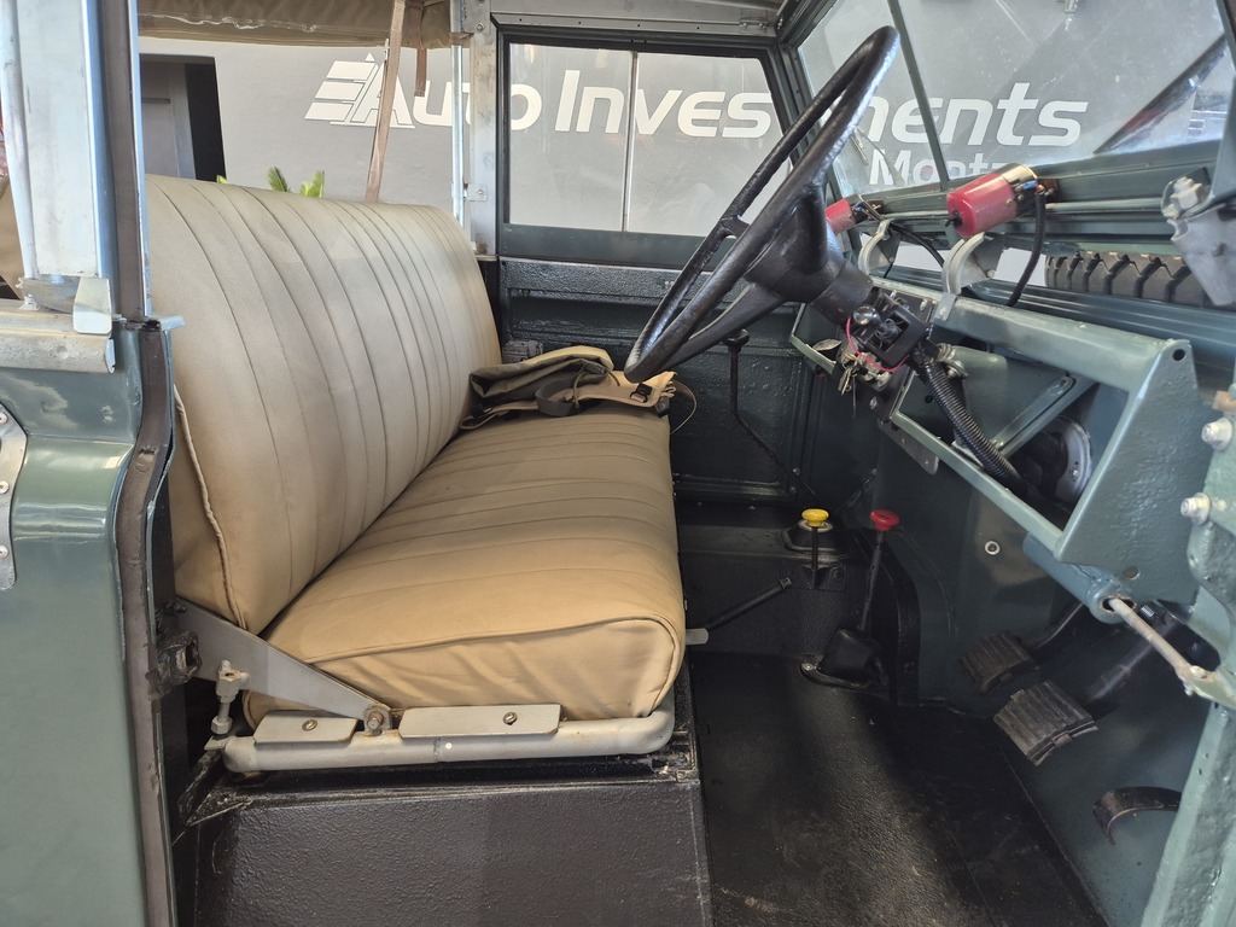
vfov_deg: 58.9
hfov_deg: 73.9
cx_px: 618
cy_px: 464
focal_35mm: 23
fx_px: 821
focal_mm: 5.4
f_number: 1.8
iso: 250
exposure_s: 1/180
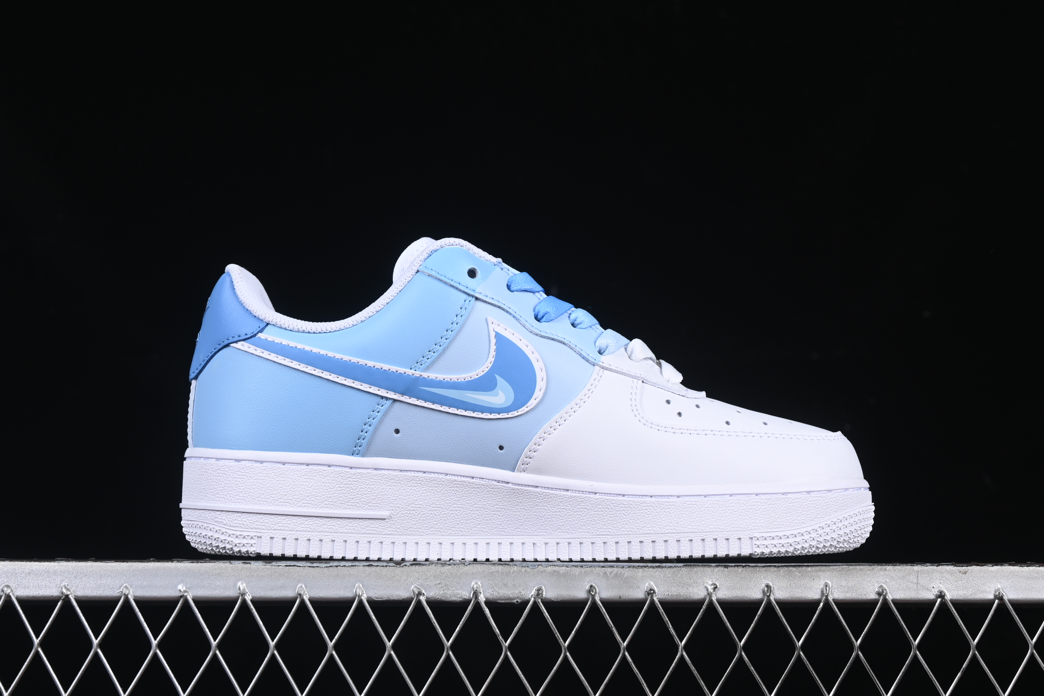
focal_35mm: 75
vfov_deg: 18.2
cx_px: 522
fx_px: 2175
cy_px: 348
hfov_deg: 27.0
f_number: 8
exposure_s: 1/80
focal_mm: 50
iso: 160
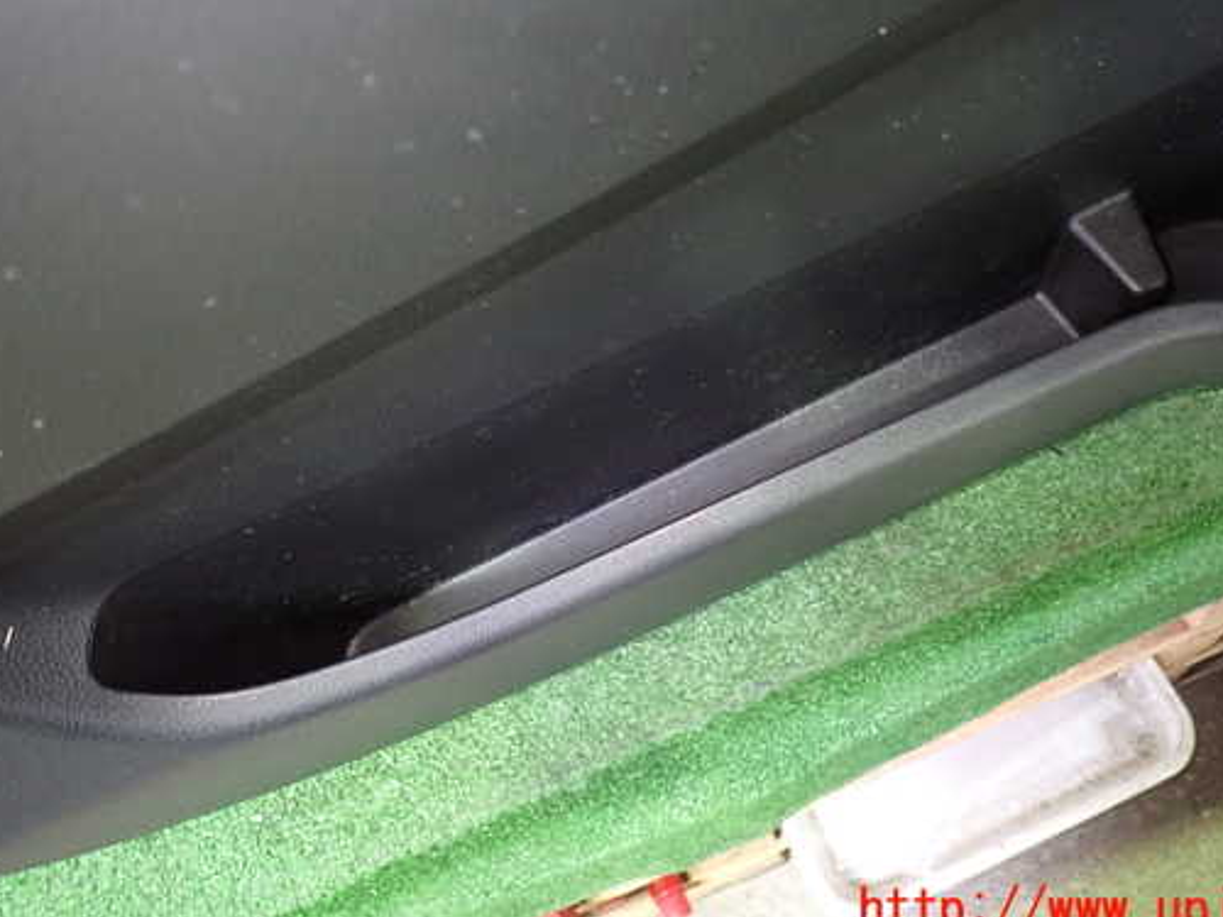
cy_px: 391
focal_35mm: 30
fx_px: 1060
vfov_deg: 46.7
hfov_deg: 59.8
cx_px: 678
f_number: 2
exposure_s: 1/25
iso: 800
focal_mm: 4.5
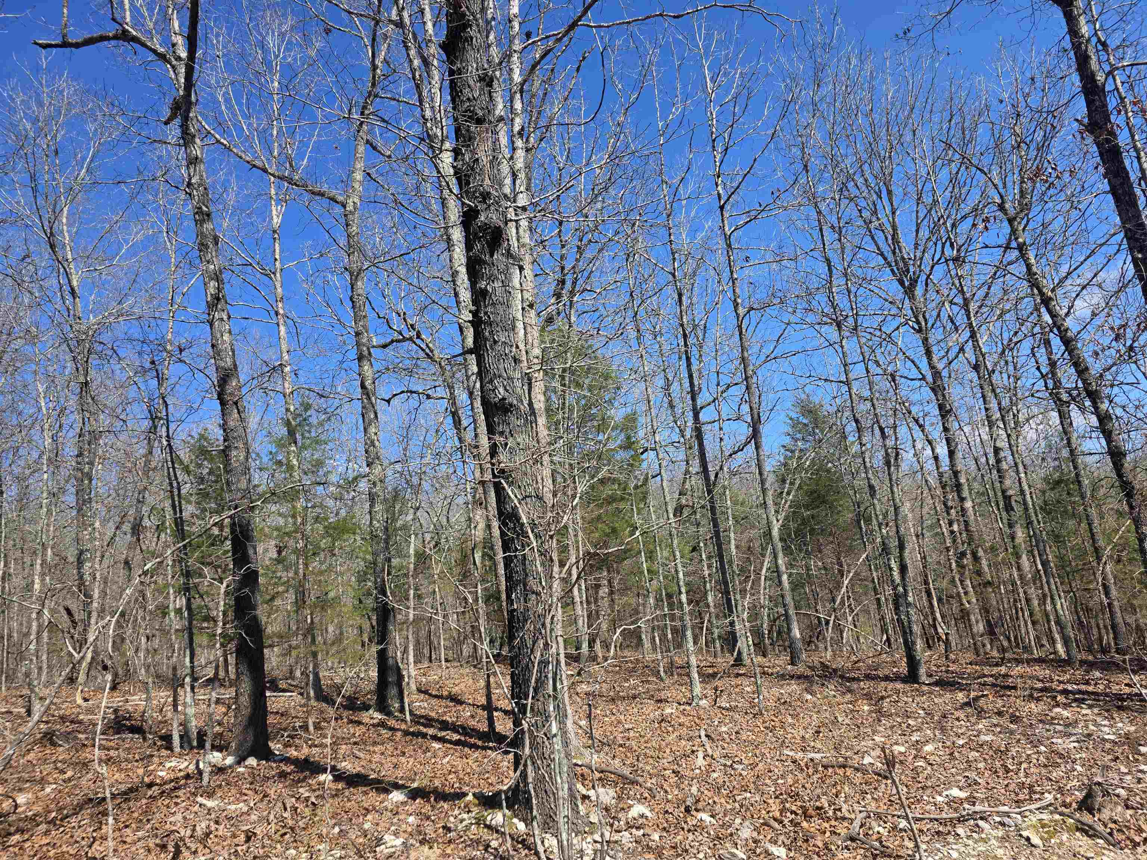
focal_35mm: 23
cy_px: 430
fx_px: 762
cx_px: 574
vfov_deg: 58.9
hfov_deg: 73.9
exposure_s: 1/2828
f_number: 1.7
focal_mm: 6.3
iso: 80
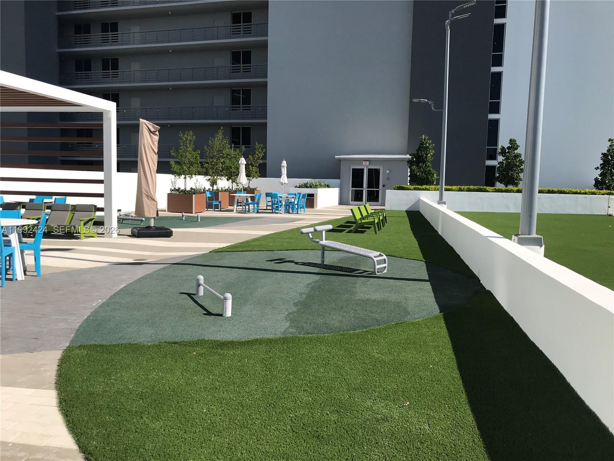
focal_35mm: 28
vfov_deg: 49.7
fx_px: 497
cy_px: 230
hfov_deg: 63.4
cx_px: 307
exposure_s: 1/2907
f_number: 1.8
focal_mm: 3.99
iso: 20
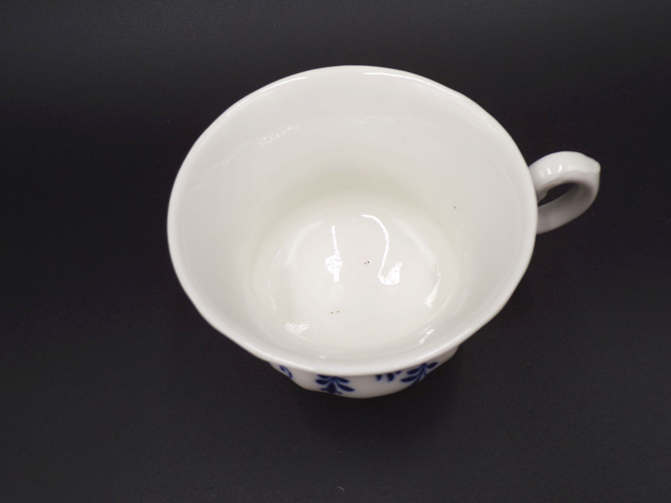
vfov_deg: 44.2
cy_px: 252
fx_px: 620
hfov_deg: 56.8
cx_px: 336
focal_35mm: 32
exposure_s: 1/70
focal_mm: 5.8
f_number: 3.2
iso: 80
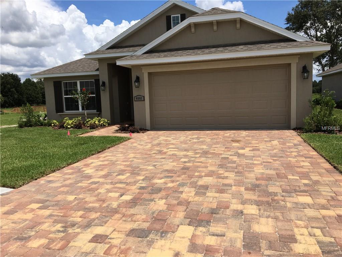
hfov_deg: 61.7
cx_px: 171
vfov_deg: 48.2
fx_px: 287
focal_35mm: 29
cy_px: 128
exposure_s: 1/2564
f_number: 2.2
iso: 25
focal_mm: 4.15
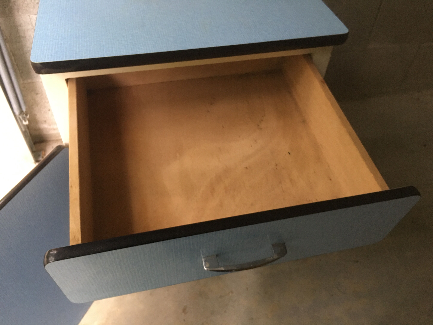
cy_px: 162
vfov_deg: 48.2
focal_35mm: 29
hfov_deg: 61.7
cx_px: 216
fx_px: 363
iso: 125
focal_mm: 4.15
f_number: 2.2
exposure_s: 1/17
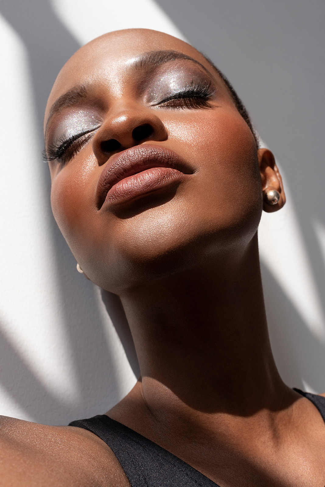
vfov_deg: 54.4
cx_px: 162
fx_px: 474
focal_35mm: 35
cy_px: 244
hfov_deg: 37.9
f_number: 11
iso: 320
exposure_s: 1/125
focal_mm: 35
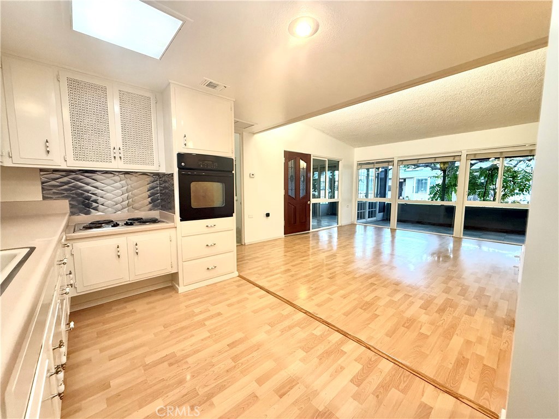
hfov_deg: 102.1
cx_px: 280
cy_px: 210
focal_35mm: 14
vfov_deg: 85.7
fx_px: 226
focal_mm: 2.22
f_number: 2.2
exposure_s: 1/120
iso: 320
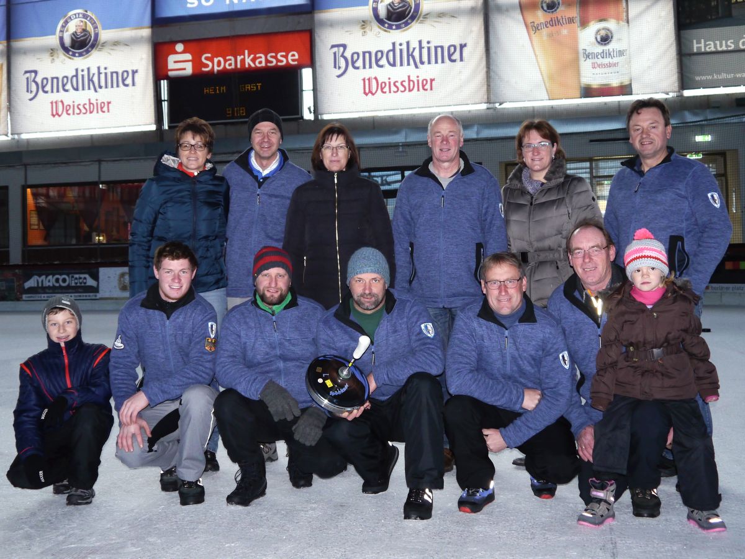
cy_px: 280
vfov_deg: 41.8
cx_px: 372
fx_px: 732
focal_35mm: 34
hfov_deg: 54.0
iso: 500
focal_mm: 17
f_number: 4
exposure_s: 1/60
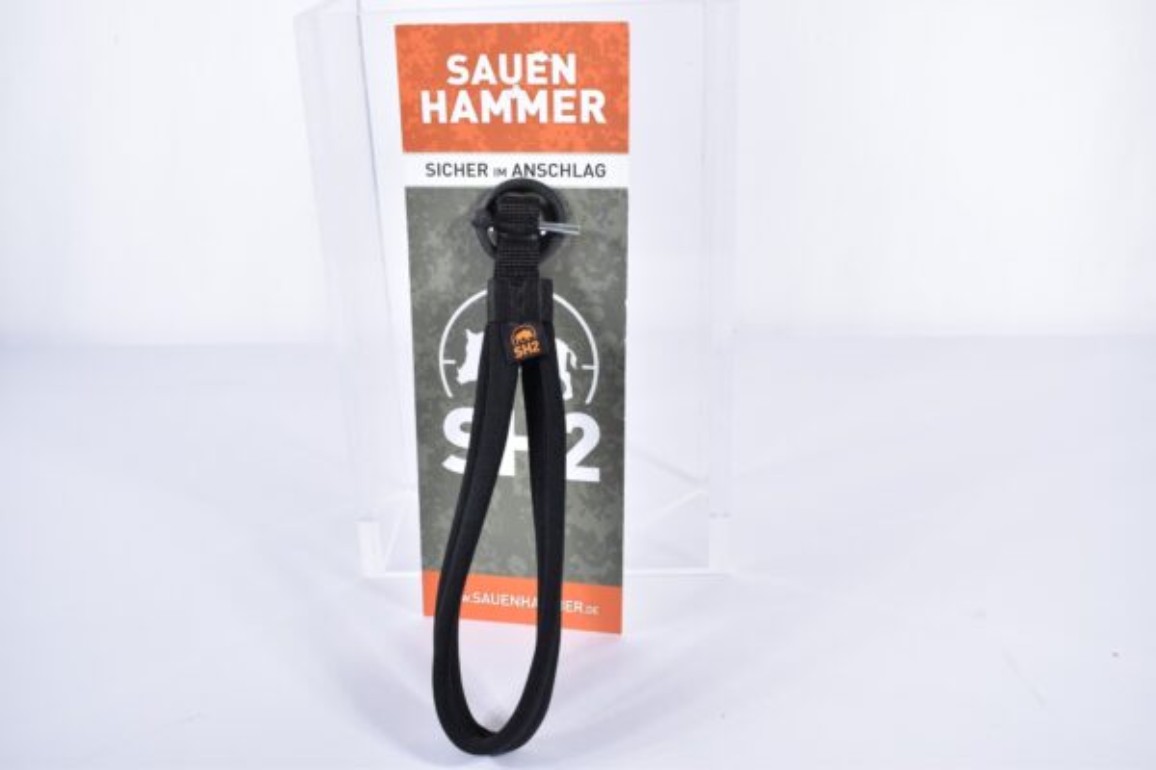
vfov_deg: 36.9
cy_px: 385
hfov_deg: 53.1
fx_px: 1156
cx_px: 578
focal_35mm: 36
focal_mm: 24
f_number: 5
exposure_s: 1/60
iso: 640
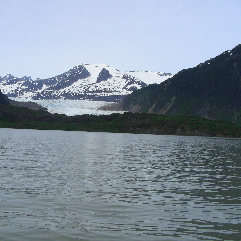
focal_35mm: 45
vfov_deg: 37.6
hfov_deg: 37.2
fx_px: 354
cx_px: 81
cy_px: 121
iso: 50
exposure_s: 1/498
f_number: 6.8
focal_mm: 6.3
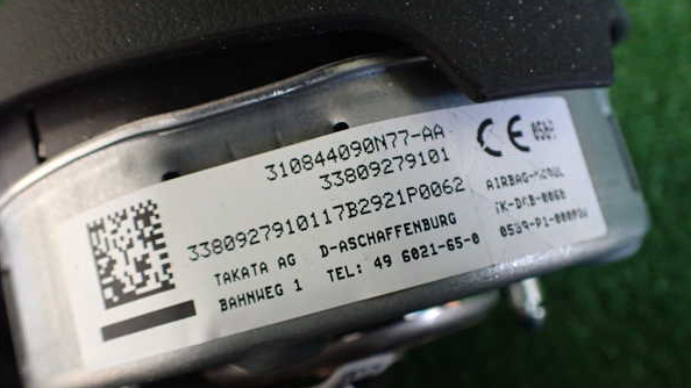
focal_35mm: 33
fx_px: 605
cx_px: 343
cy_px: 217
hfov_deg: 59.5
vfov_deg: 35.6
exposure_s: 1/125
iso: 800
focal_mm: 5.4
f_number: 2.3
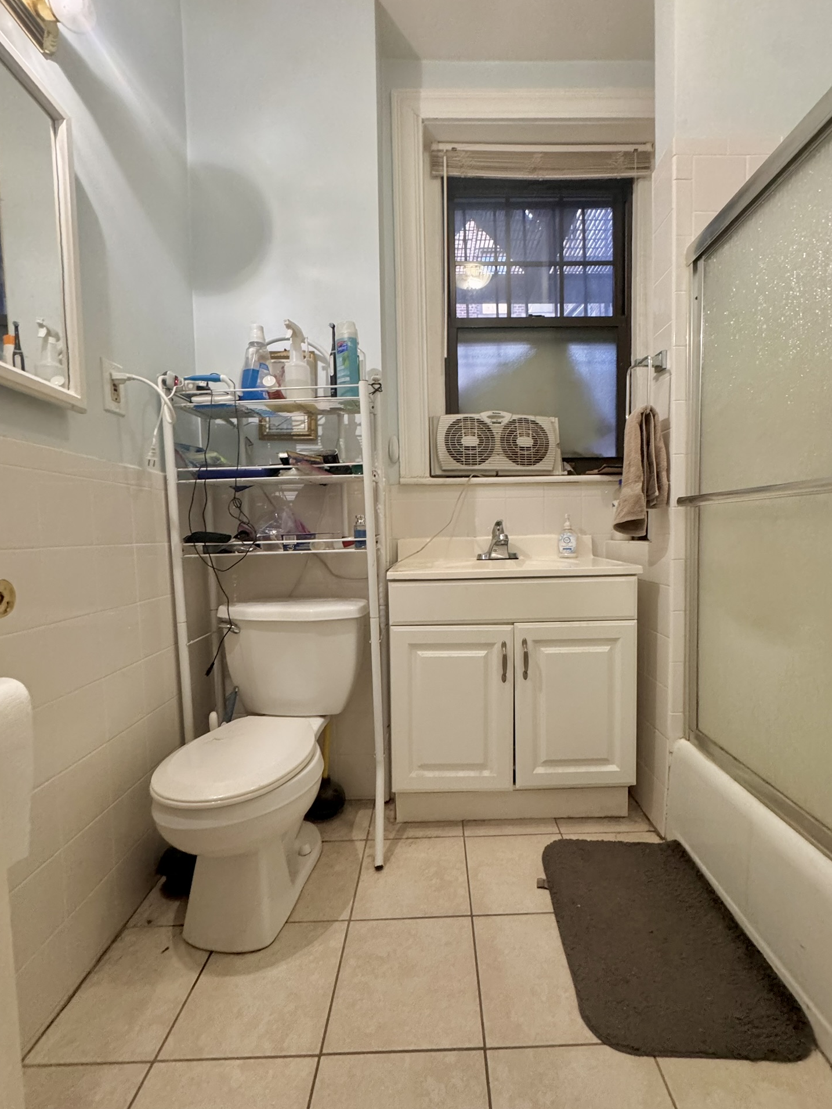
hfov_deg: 81.7
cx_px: 439
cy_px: 559
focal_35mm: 15
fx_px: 481
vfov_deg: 98.2
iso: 500
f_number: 2.2
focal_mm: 2.22
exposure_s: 1/60
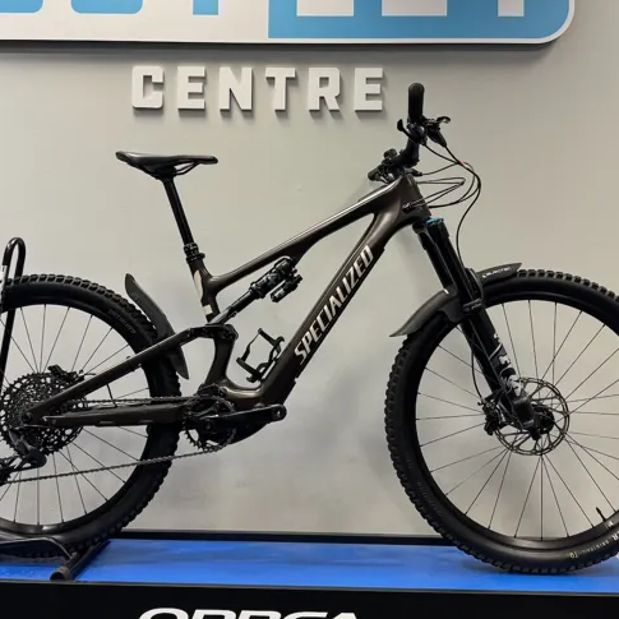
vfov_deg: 47.1
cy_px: 267
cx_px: 280
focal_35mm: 35
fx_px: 708
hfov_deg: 47.2
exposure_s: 1/100
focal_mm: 6.76
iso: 200
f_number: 1.78
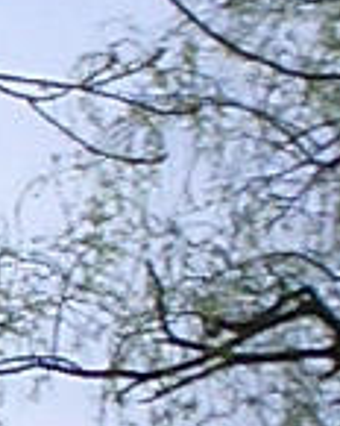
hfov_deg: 4.5
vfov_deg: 5.9
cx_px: -1043
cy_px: 852
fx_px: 4000
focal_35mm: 318
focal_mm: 5.6
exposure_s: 1/1250
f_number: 3.5
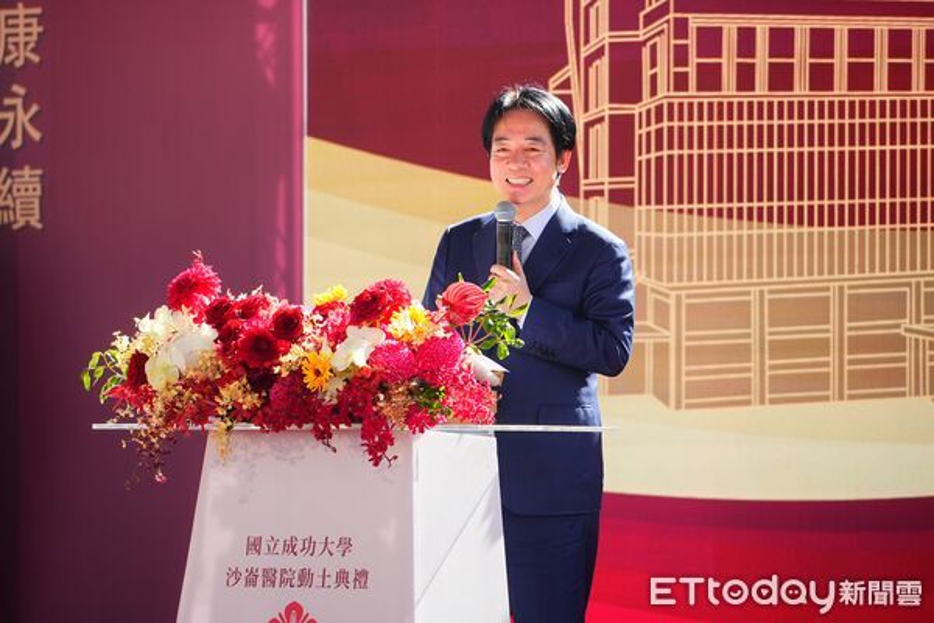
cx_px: 467
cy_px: 312
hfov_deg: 7.6
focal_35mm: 270
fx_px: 7004
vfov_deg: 5.1
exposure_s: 1/640
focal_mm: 180
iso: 400
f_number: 4
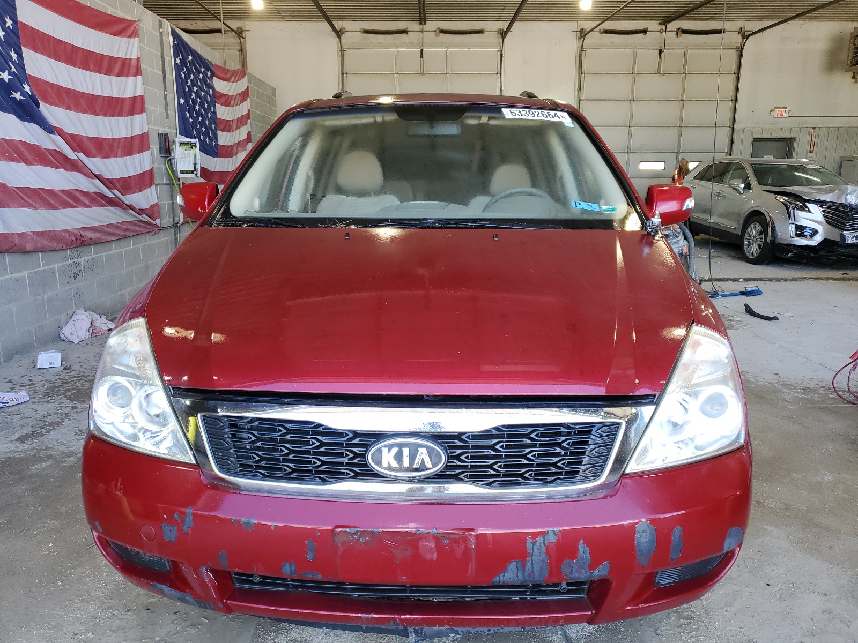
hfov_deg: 67.3
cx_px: 429
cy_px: 322
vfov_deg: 53.1
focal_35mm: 26
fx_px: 644
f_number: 1.5
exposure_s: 1/120
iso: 52
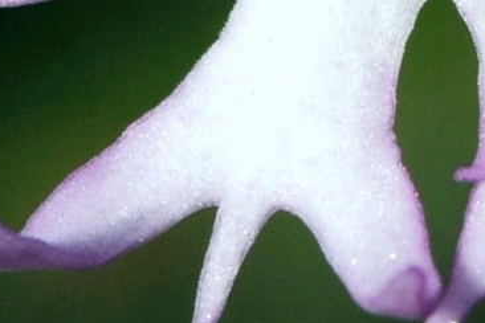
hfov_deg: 7.3
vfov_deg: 4.9
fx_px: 3758
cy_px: -277
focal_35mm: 279
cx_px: 597
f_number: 25
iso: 400
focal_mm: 60
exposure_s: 1/320
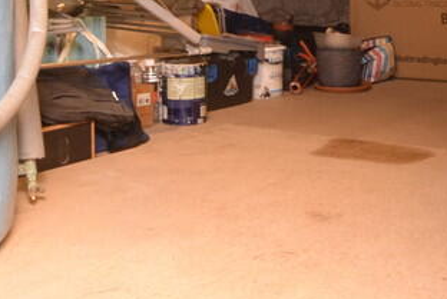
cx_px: 294
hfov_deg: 33.6
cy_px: -17
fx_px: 734
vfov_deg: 22.0
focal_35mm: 59
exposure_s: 1/60
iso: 2200
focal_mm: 12
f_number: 4.5
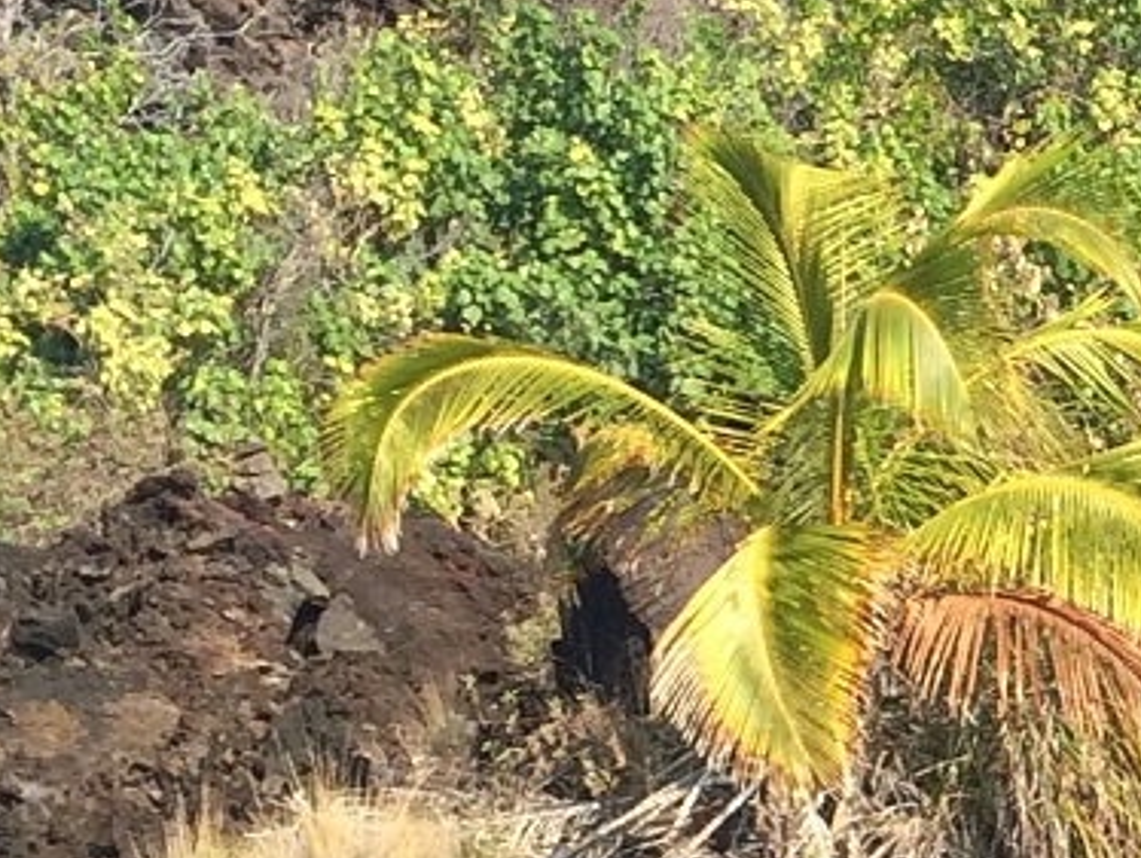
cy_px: 791
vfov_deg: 9.5
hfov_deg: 11.9
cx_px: 1919
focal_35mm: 155
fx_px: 5112
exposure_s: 1/1414
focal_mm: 4.15
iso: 32
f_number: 2.2
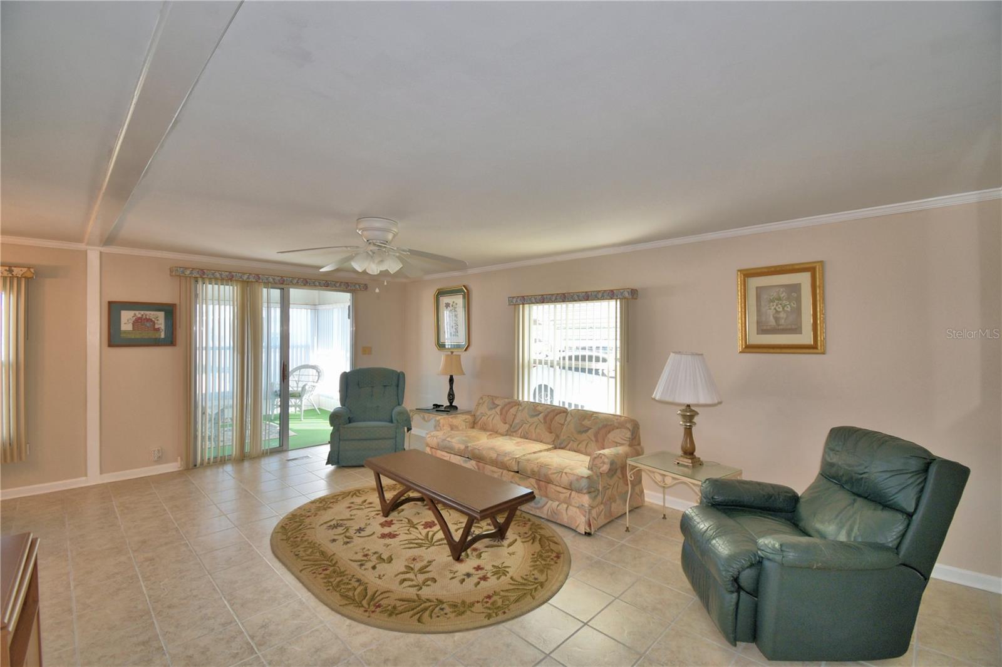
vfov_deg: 77.3
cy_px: 334
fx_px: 417
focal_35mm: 15
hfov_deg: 100.4
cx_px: 501
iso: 160
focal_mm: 10
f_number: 4.5
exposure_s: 1/60
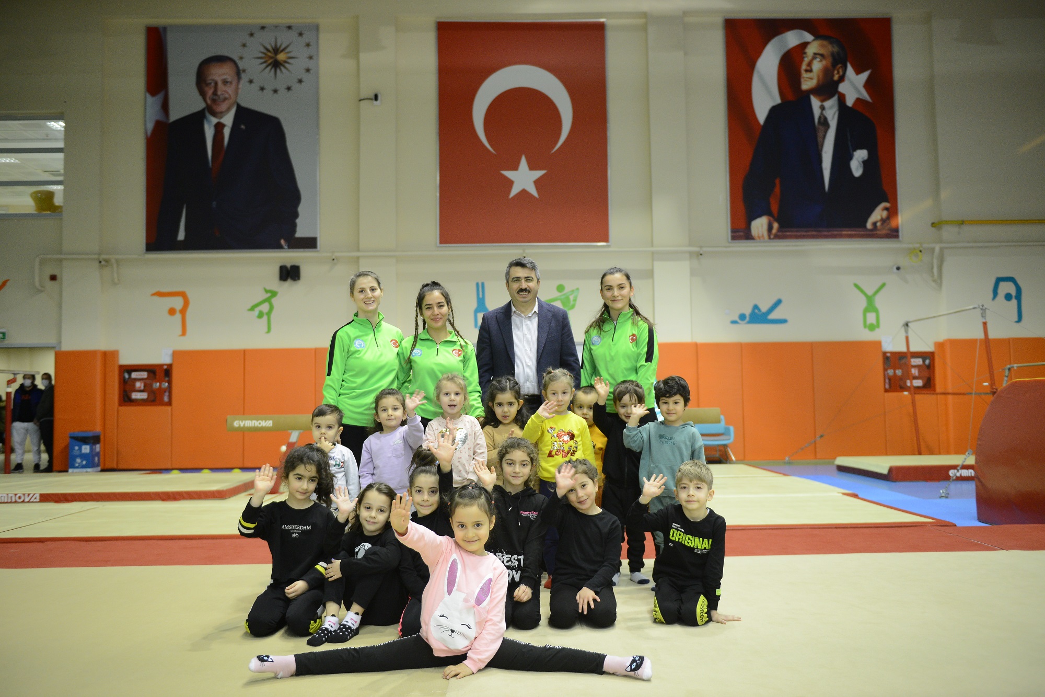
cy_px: 348
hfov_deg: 58.7
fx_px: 929
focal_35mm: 32
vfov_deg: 41.1
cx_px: 522
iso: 2000
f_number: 2.8
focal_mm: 32
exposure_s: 1/200
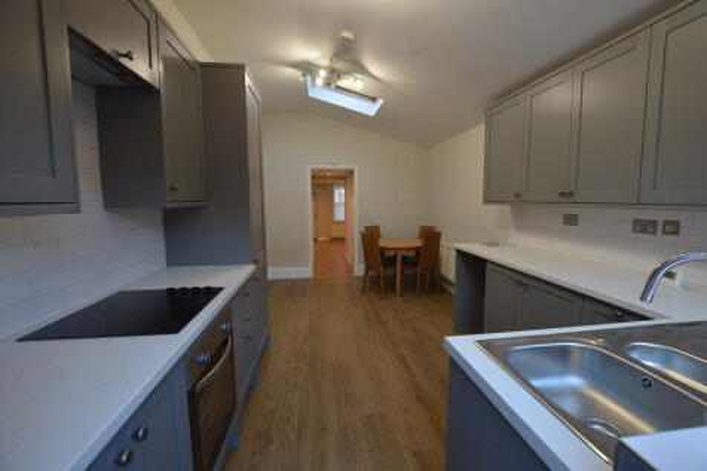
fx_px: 294
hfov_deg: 100.4
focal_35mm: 15
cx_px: 354
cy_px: 236
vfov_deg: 77.3
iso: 400
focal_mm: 10
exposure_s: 1/100
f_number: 5
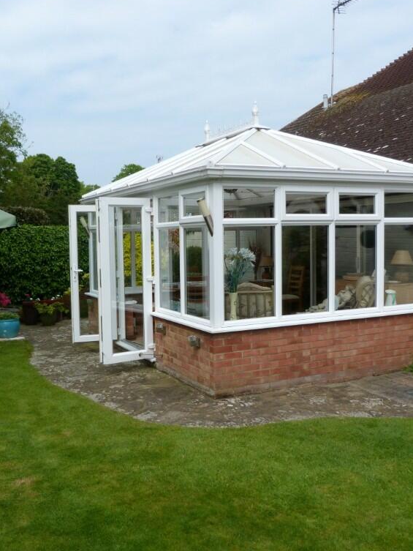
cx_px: 175
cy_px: 271
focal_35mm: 34
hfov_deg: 41.7
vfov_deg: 53.9
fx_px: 541
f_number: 2.8
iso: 80
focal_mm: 4.5
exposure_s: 1/1000
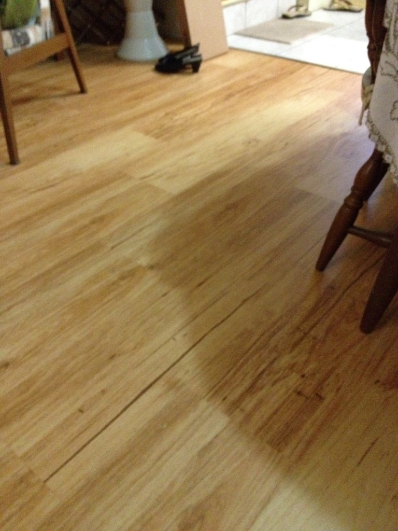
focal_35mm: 35
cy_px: 266
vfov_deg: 52.6
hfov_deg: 40.7
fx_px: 537
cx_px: 199
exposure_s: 1/17
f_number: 2.4
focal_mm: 4.28
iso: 800
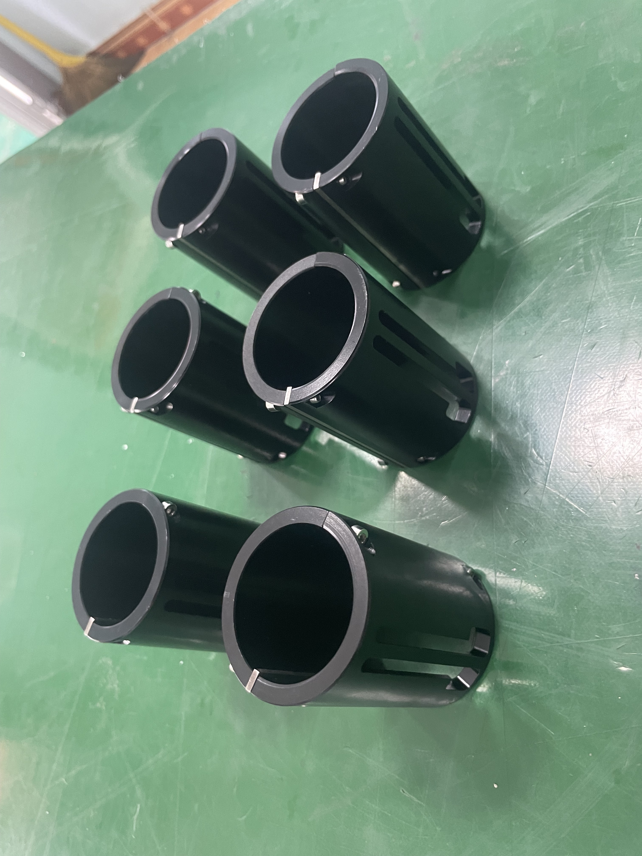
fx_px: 643
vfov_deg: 67.3
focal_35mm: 26
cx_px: 321
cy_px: 428
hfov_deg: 53.1
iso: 320
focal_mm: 4.2
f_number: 1.6
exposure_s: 1/33
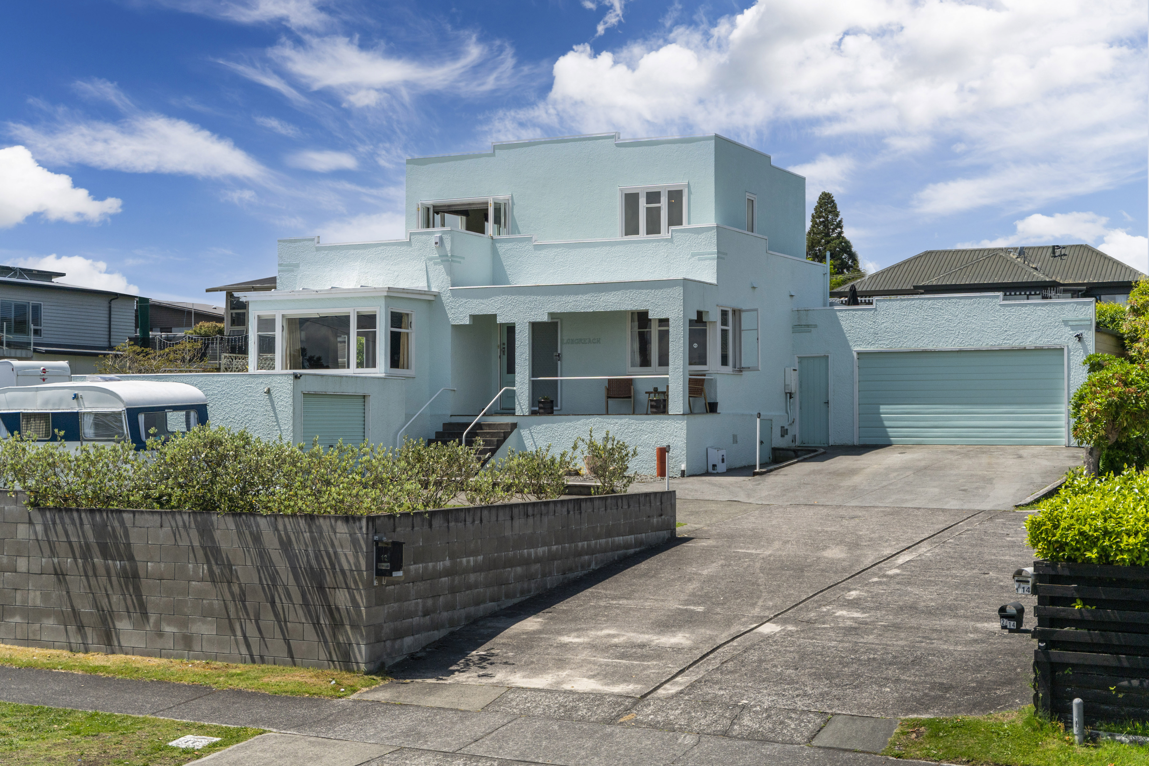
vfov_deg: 25.9
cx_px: 574
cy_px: 383
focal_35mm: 52
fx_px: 1669
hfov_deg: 38.0
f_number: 2.8
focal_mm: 52.3
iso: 400
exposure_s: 1/8000
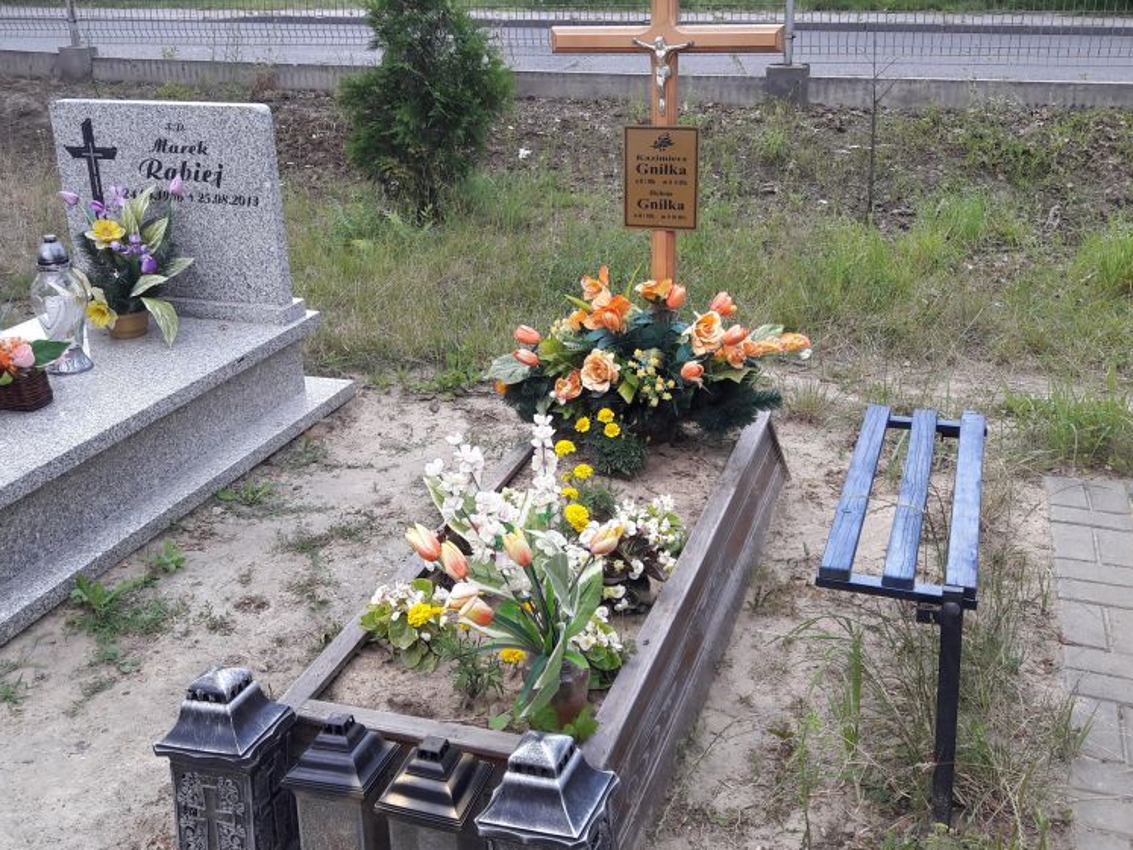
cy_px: 414
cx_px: 532
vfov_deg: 46.8
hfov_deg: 59.9
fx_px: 982
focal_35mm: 30
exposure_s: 1/201
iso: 40
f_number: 1.9
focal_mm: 3.7
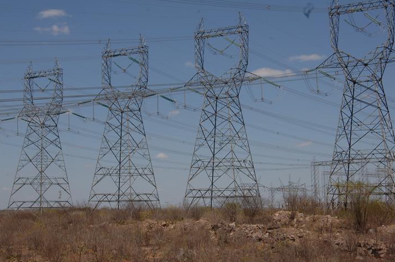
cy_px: 124
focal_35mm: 64
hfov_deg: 31.5
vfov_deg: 21.2
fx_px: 701
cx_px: 199
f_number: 14
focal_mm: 38
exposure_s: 1/160
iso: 100
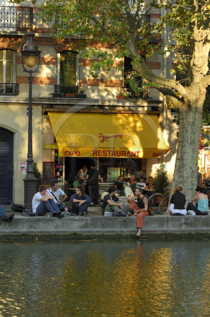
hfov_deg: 10.1
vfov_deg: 15.2
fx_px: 1185
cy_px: 158
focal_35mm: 135
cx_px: 105
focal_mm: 90
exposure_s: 1/100
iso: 100
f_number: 5
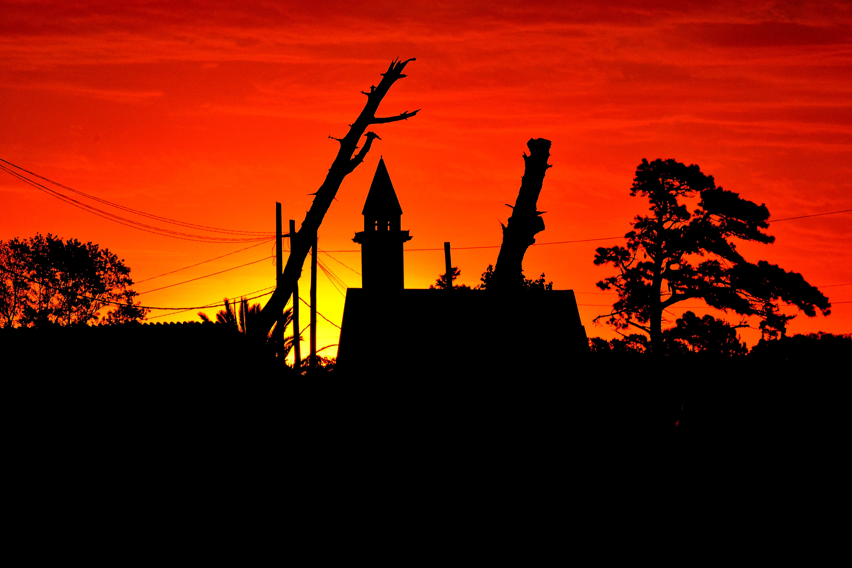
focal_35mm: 99
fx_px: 2343
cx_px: 426
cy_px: 284
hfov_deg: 20.6
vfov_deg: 13.8
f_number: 18
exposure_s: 1/80
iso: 1600
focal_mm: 66
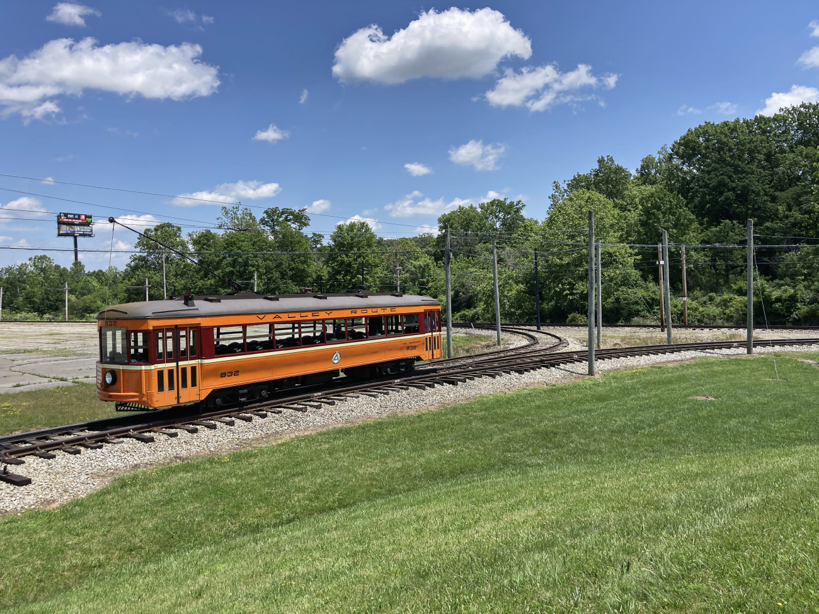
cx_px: 410
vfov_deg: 49.7
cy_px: 307
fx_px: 662
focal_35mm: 28
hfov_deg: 63.4
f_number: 1.8
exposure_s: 1/1656
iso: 20
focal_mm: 3.99
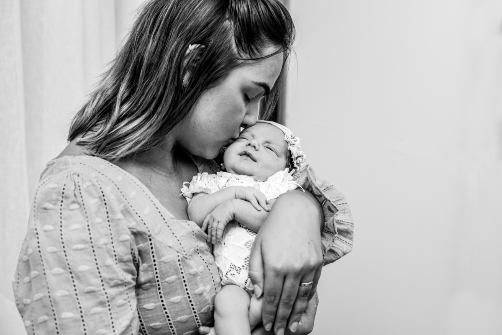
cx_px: 251
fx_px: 697
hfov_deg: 39.6
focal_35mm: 50
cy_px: 168
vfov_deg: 27.0
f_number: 3.5
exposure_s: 1/250
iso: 250
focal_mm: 50
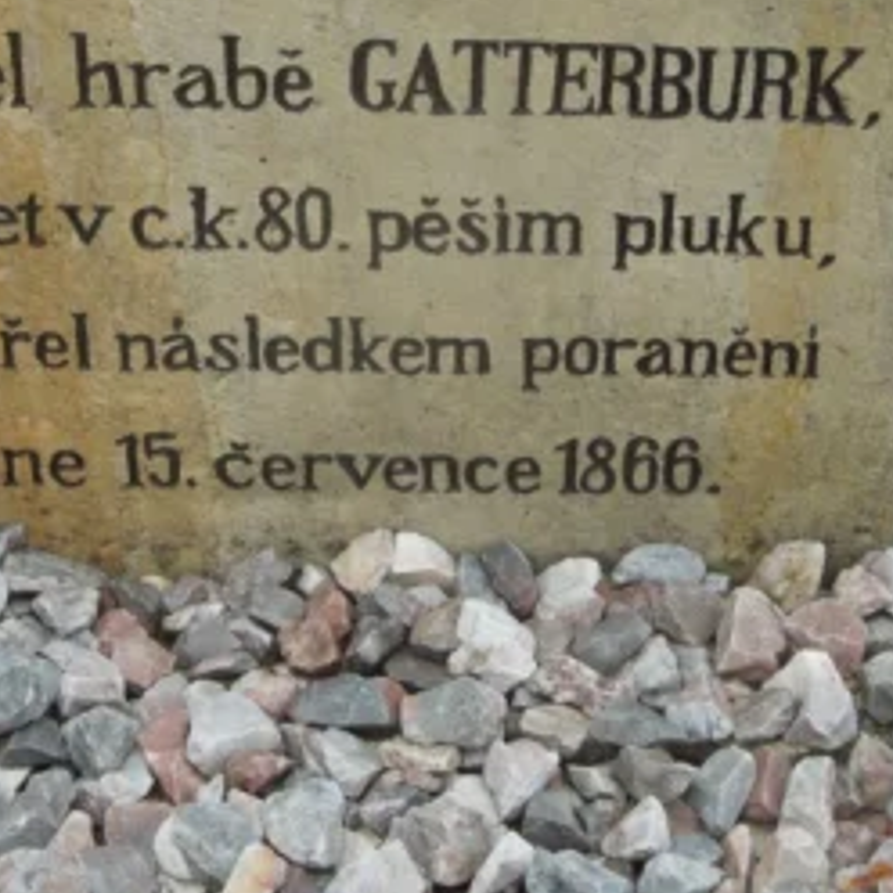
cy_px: 288
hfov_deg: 17.0
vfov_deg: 17.0
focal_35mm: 102
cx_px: 311
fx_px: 2977
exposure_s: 1/250
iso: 400
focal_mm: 11
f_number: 4.3
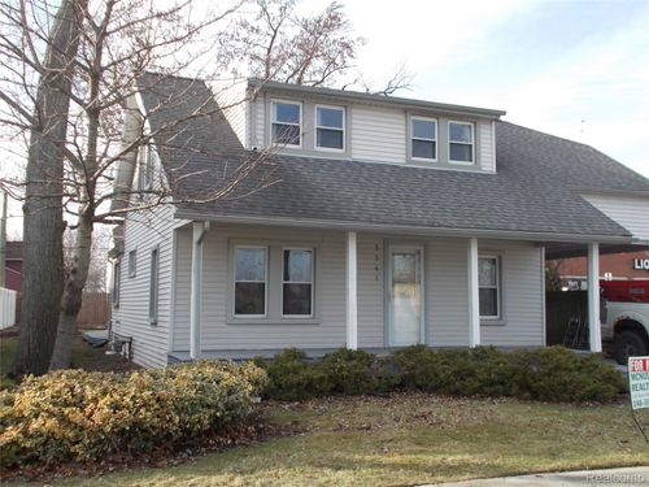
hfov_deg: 47.9
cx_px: 324
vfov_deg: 36.8
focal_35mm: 39
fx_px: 731
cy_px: 244
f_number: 3.9
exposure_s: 1/250
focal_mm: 6.9
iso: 80
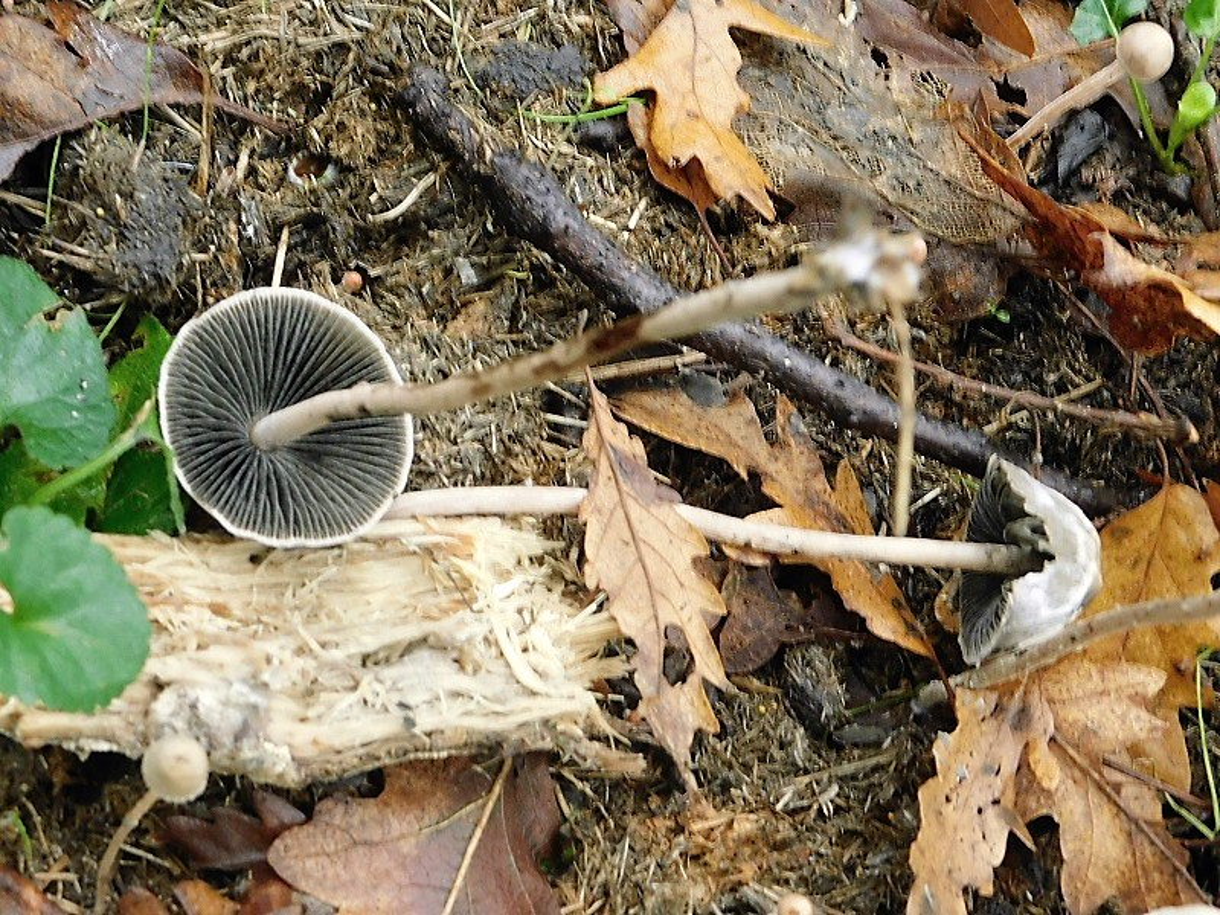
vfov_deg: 18.4
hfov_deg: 24.4
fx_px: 2820
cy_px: 458
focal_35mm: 80
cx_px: 610
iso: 400
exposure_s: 1/10
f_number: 4.4
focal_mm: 14.2
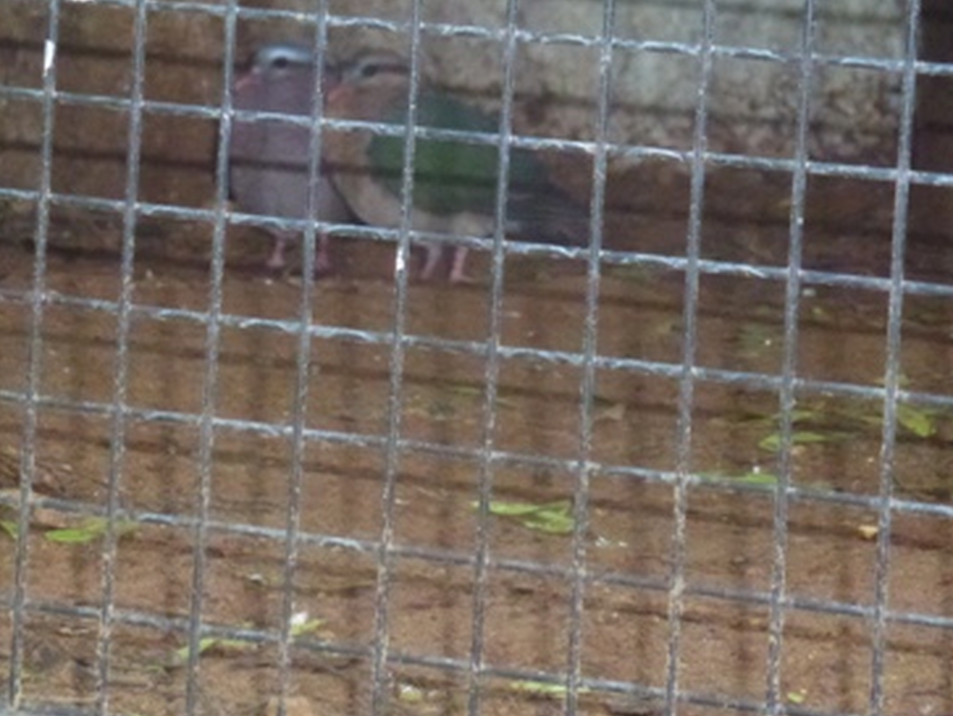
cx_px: 370
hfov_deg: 9.9
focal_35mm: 199
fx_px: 5484
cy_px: 147
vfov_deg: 7.5
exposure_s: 1/60
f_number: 5.1
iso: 800
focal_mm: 20.2
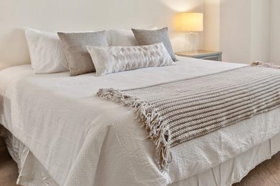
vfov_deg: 34.0
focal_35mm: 37
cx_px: 202
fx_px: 288
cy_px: 19
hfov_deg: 50.2
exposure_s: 1/6
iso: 500
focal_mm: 12
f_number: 9
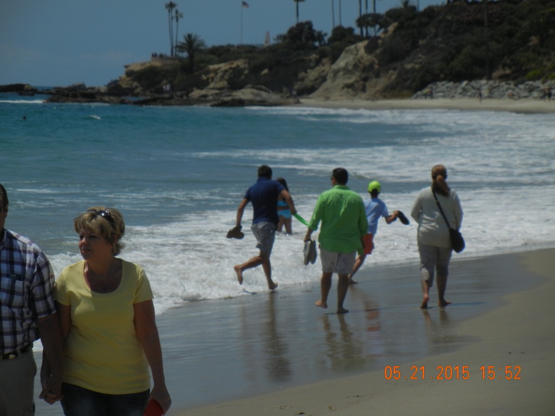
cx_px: 278
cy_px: 208
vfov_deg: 8.5
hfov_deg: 11.4
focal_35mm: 174
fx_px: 2790
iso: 160
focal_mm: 31.4
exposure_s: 1/976
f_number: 9.2
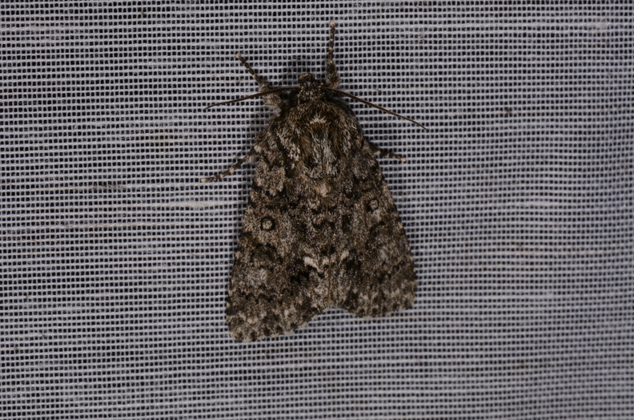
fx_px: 2240
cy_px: 210
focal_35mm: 128
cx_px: 317
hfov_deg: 16.1
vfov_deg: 10.7
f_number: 32
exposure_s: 1/60
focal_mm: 85
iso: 100
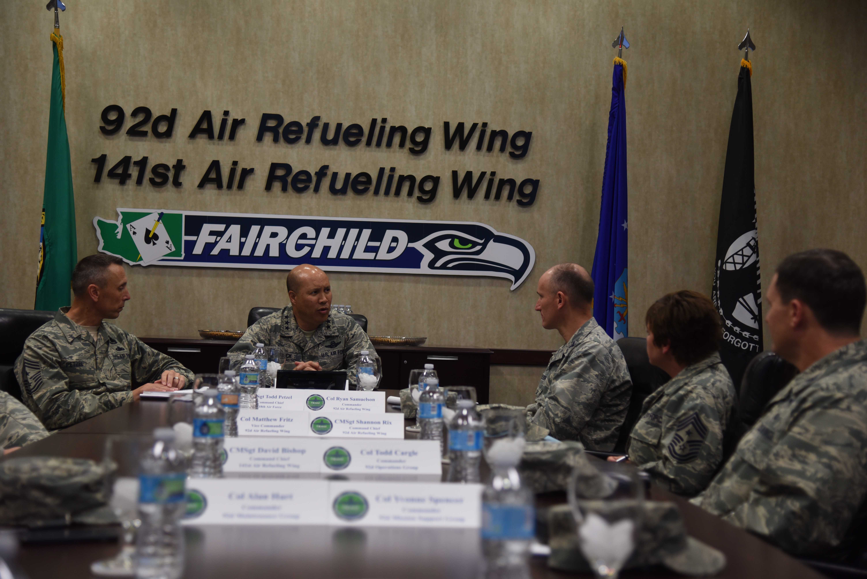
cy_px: 290
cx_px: 434
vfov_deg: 23.4
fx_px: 1397
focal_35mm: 58
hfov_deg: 34.5
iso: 800
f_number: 4
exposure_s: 1/80
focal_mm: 58
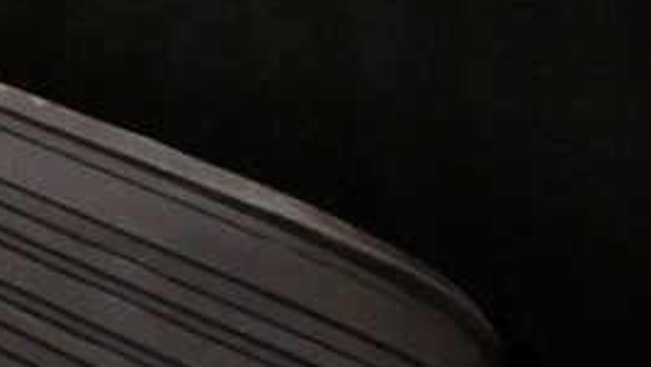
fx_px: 1036
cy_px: -451
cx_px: -245
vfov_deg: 14.8
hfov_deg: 27.5
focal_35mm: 60
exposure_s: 1/60
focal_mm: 10
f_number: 4.5
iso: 6400
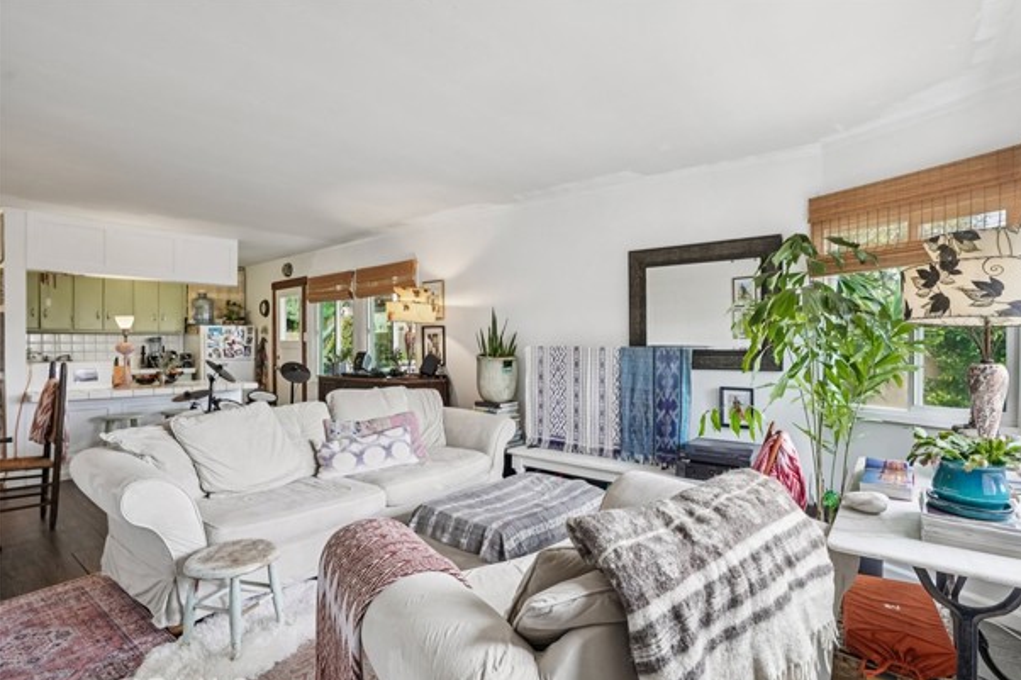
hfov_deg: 93.2
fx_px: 482
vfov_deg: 70.4
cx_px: 541
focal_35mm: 17
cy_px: 356
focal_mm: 16
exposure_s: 1/15
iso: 400
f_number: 8
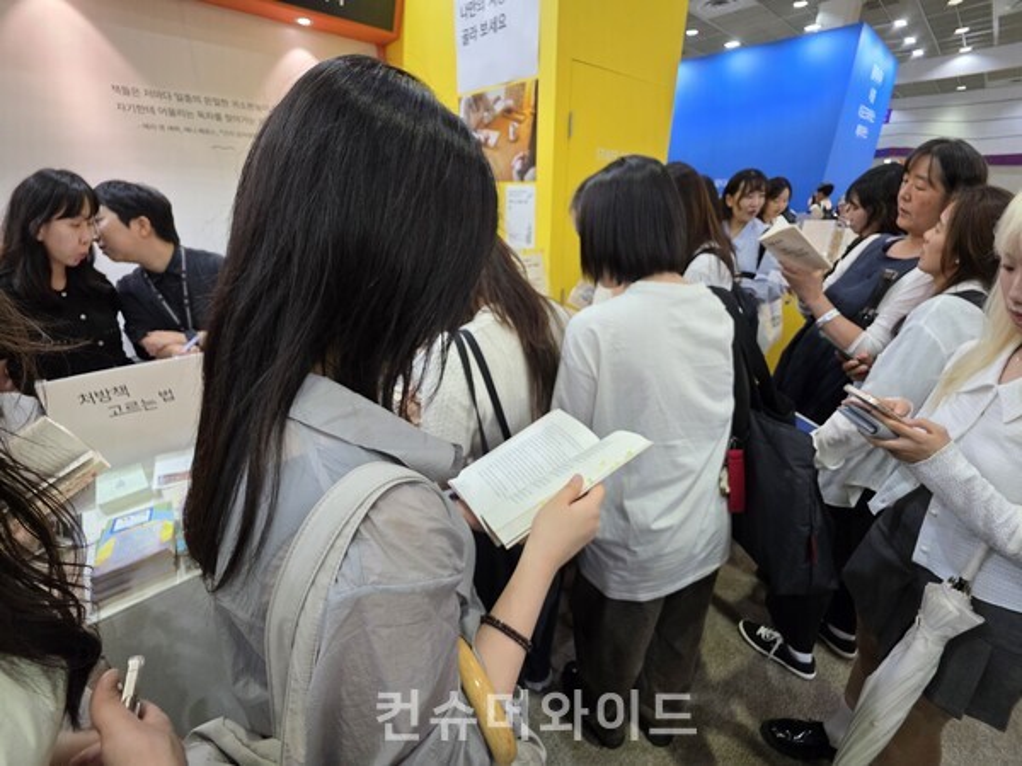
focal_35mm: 13
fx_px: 384
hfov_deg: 106.2
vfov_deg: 89.9
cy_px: 383
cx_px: 511
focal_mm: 2.2
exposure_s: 1/120
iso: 200
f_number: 1.9
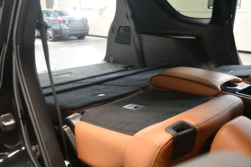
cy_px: 84
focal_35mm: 39
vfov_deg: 34.2
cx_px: 126
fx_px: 272
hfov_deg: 49.6
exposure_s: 1/60
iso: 4500
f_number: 3.8
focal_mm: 26
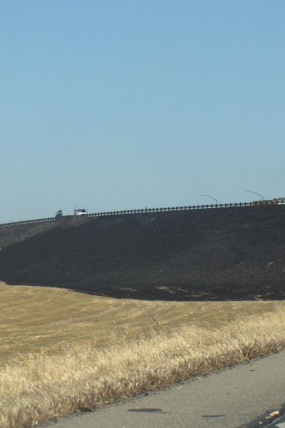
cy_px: 214
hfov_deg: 8.4
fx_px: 1935
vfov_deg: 12.6
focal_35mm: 163
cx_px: 197
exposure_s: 1/532
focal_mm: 24
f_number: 4.9
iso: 77
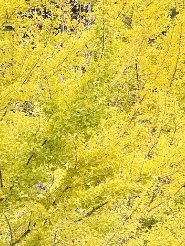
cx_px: 78
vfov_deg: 6.4
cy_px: 296
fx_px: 2187
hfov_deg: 4.8
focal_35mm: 307
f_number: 2.8
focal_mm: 16.89
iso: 50
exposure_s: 1/214
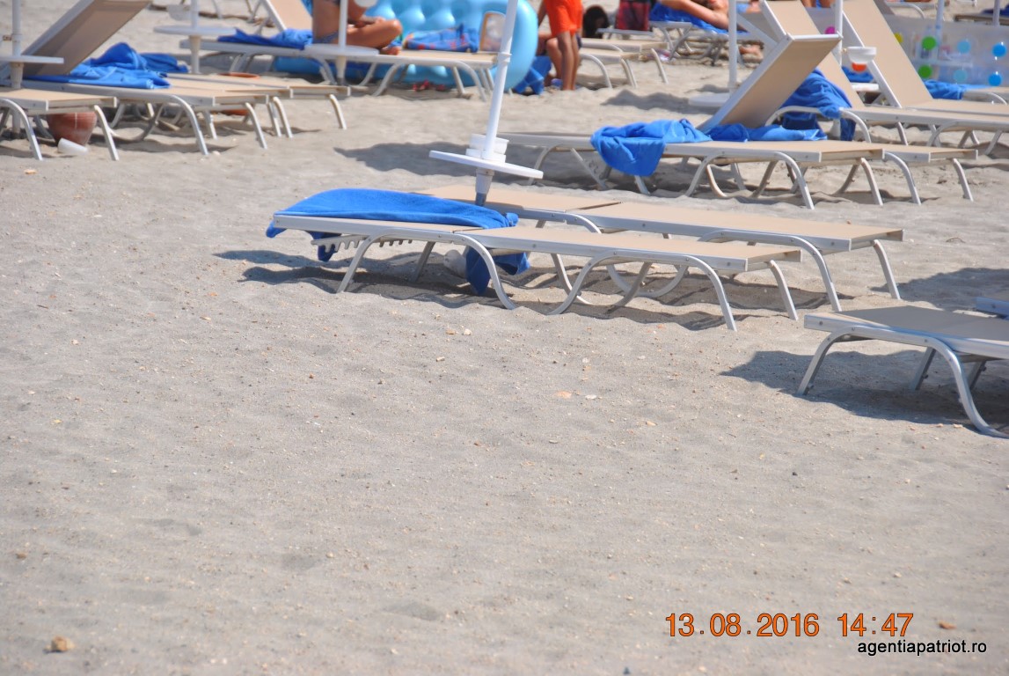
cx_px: 504
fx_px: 5051
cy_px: 338
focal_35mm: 180
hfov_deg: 11.4
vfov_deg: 7.7
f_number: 6.3
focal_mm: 120
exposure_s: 1/640
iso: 100
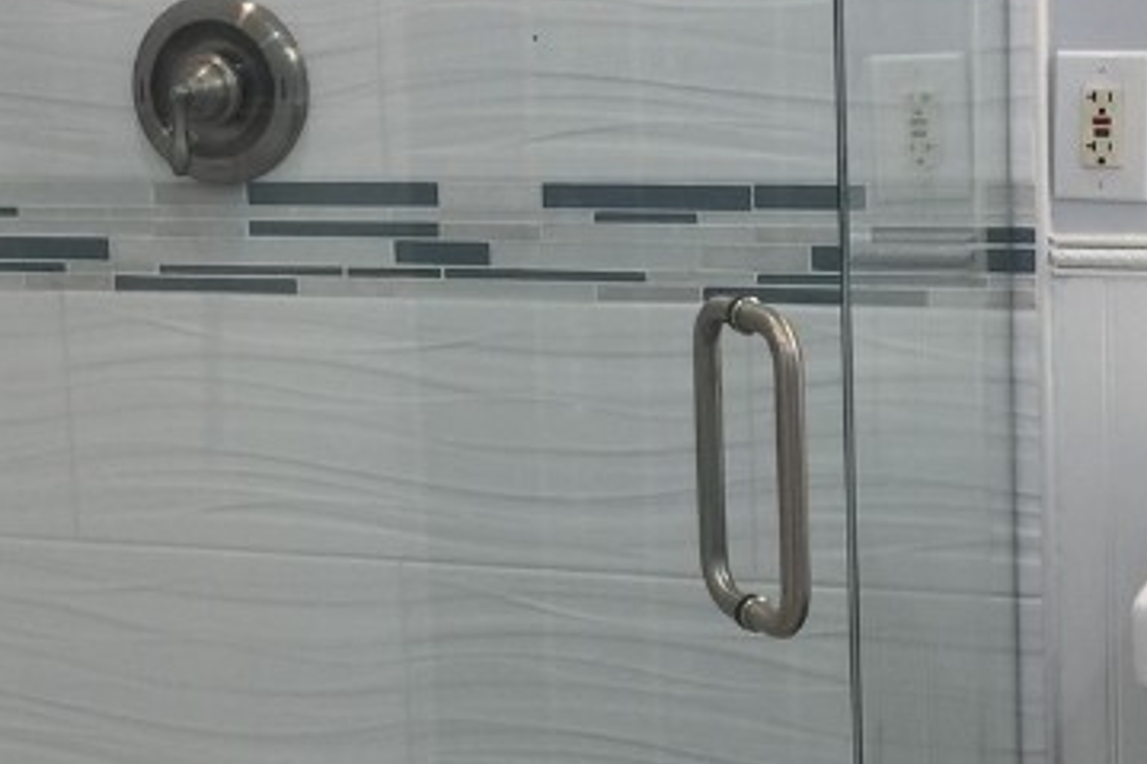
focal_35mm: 86
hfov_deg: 23.6
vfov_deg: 15.9
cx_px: 505
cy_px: 310
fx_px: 2739
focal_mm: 4.15
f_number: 2.2
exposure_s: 1/40
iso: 32
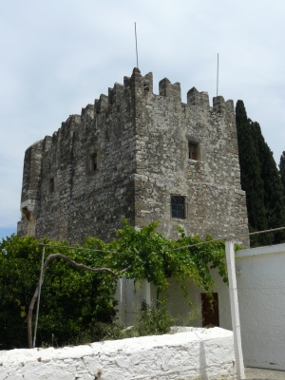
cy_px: 190
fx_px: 461
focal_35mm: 42
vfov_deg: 44.8
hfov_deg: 34.3
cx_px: 142
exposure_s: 1/400
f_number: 7.1
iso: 100
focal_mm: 6.9
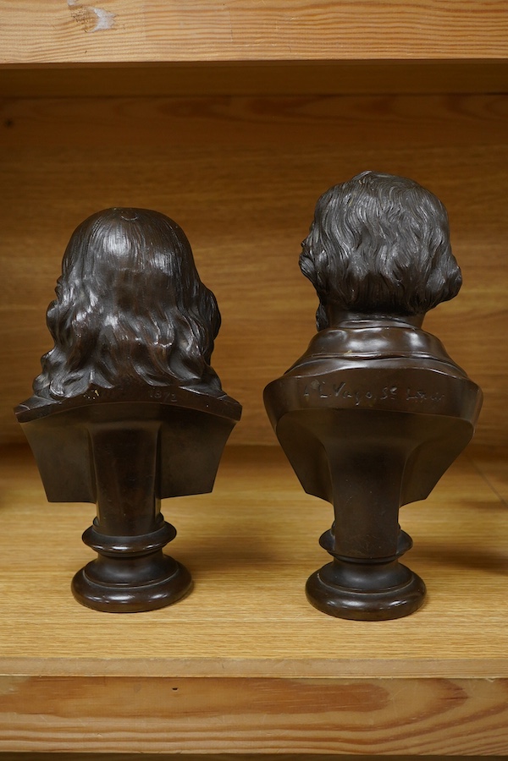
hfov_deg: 29.9
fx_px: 952
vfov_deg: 43.6
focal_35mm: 45
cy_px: 380
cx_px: 254
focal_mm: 30
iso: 1250
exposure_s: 1/125
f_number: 8
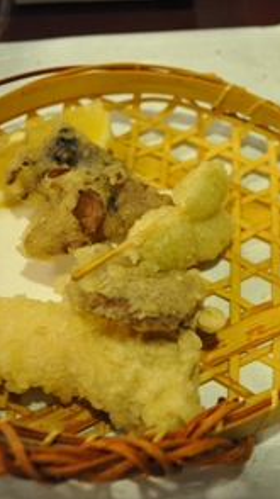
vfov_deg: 31.5
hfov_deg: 17.7
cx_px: 241
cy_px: 251
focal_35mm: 67
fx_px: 886
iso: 1600
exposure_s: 1/30
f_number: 4.5
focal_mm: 28
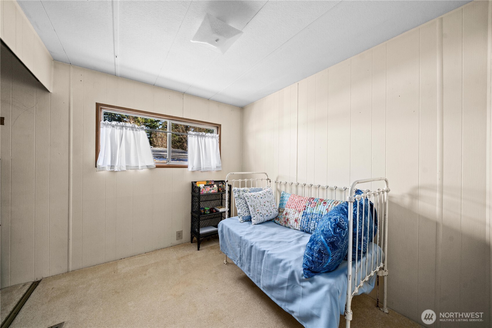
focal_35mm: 12
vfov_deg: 90.0
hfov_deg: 112.6
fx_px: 164
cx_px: 246
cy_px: 164
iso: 2000
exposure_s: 1/20
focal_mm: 12
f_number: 6.7
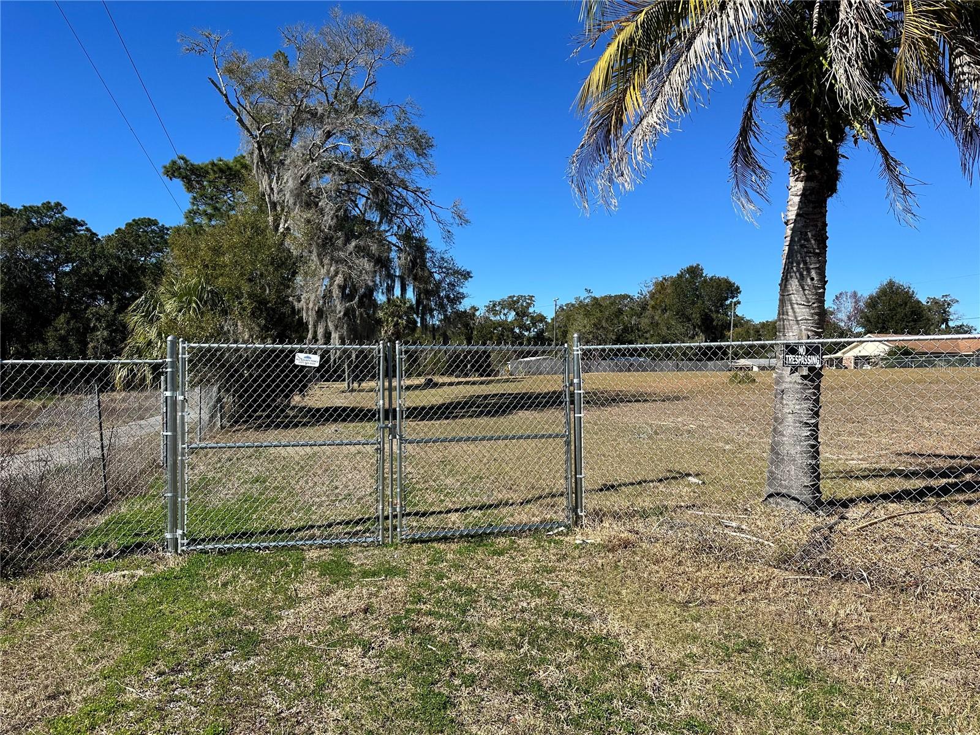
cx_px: 490
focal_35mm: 24
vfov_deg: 56.8
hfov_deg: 71.6
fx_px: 679
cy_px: 368
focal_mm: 6.86
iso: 80
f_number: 1.78
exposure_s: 1/4016
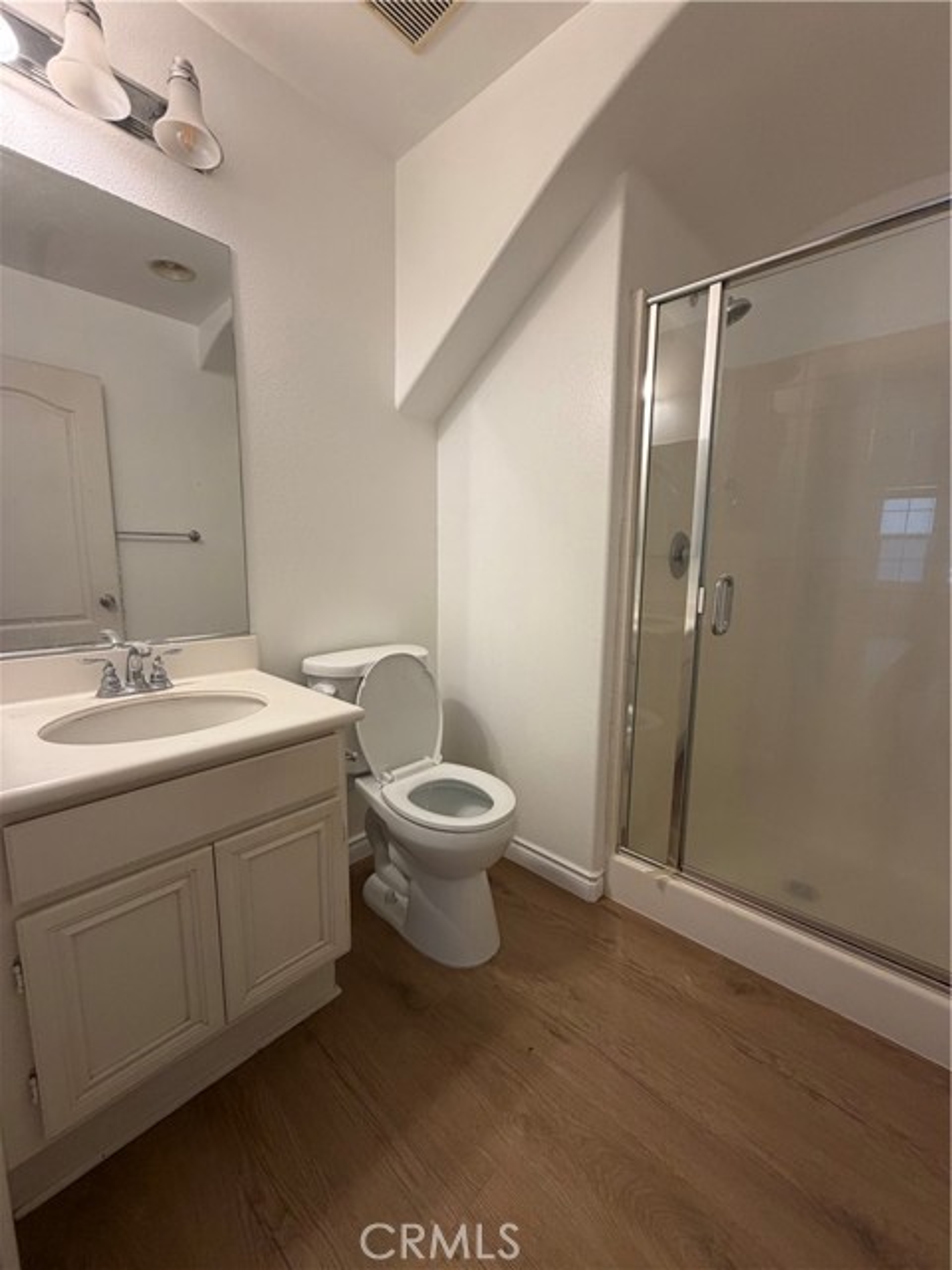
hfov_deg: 85.7
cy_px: 635
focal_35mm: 14
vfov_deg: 102.1
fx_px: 513
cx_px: 476
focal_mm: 2.22
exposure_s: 1/60
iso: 160
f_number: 2.2
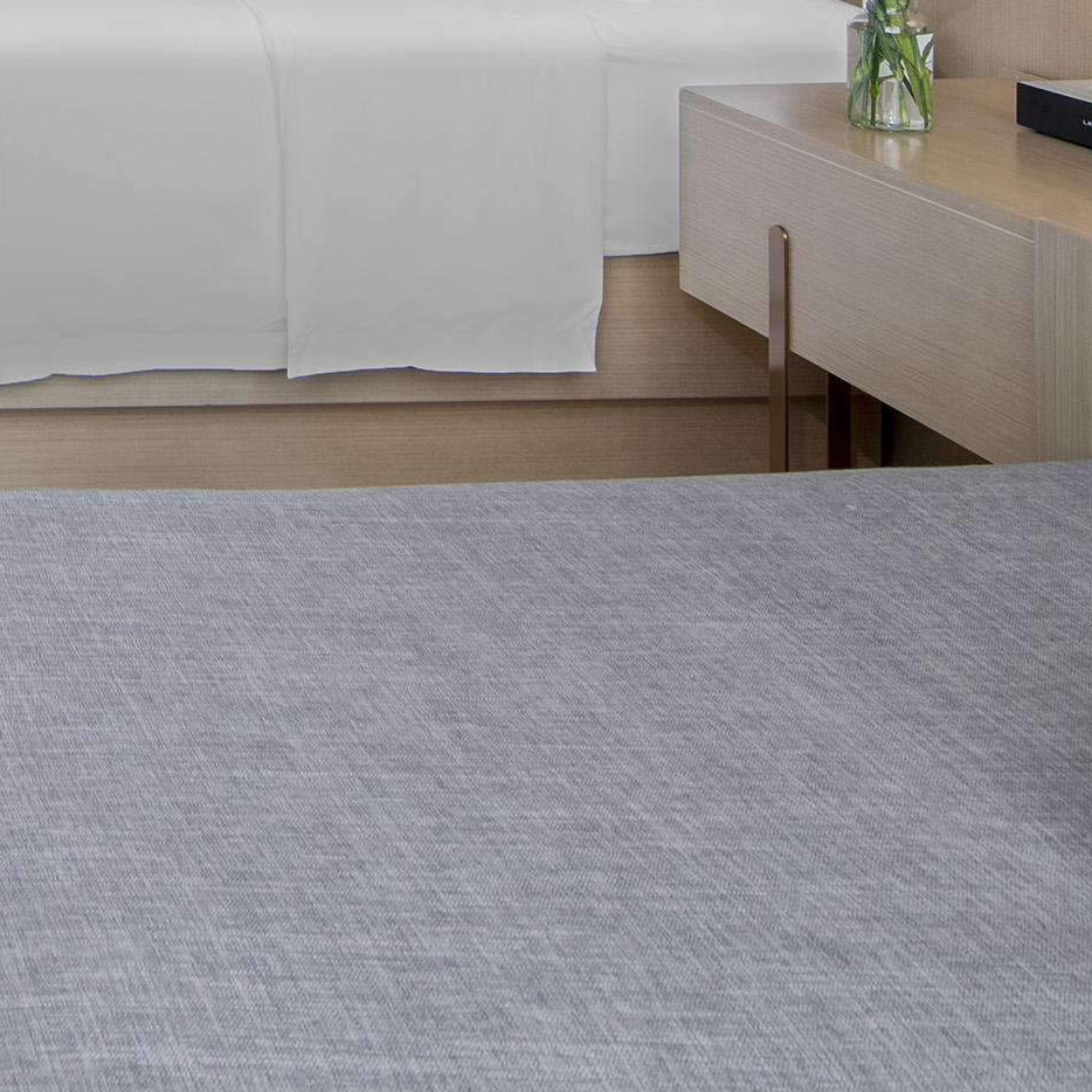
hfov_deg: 28.9
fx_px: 1820
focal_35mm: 51
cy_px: -327
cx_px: -221
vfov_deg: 27.8
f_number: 9
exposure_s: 1/3
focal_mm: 14
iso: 320
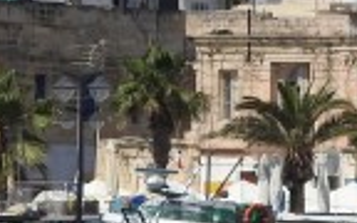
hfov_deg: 3.1
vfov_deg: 1.9
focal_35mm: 677
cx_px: 424
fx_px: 6587
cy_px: -40
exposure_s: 1/1250
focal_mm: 20.6
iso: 100
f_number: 5
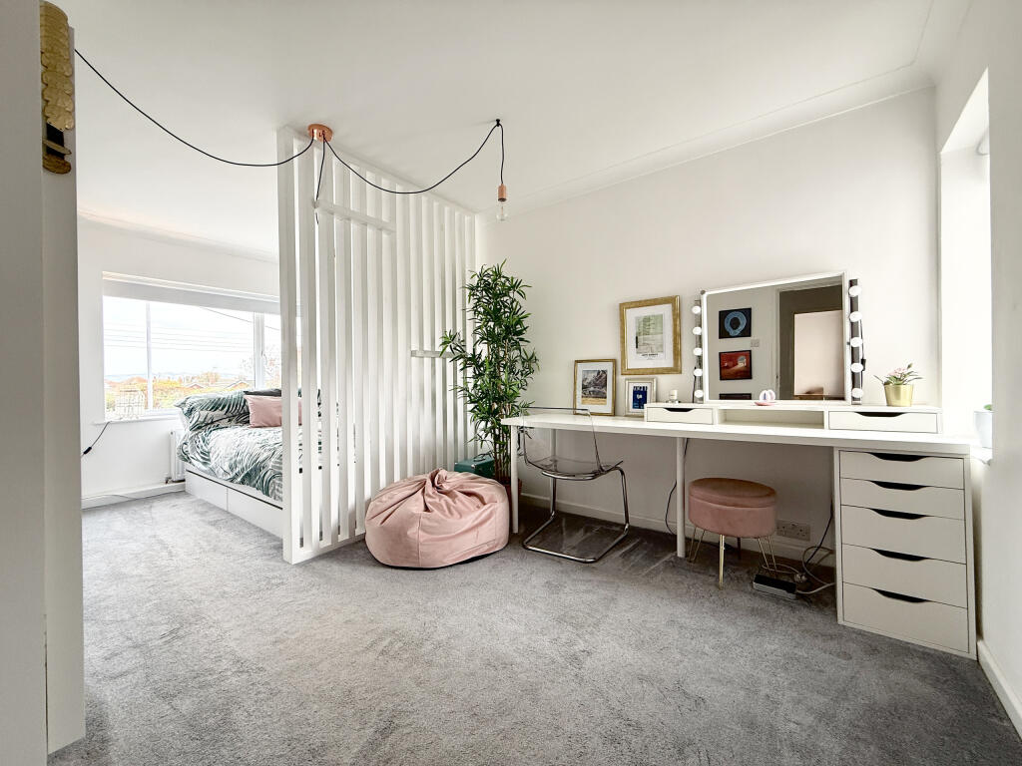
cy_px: 383
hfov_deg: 102.1
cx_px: 511
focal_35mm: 14
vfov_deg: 85.7
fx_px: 413
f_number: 2.2
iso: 125
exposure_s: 1/99
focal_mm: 2.22
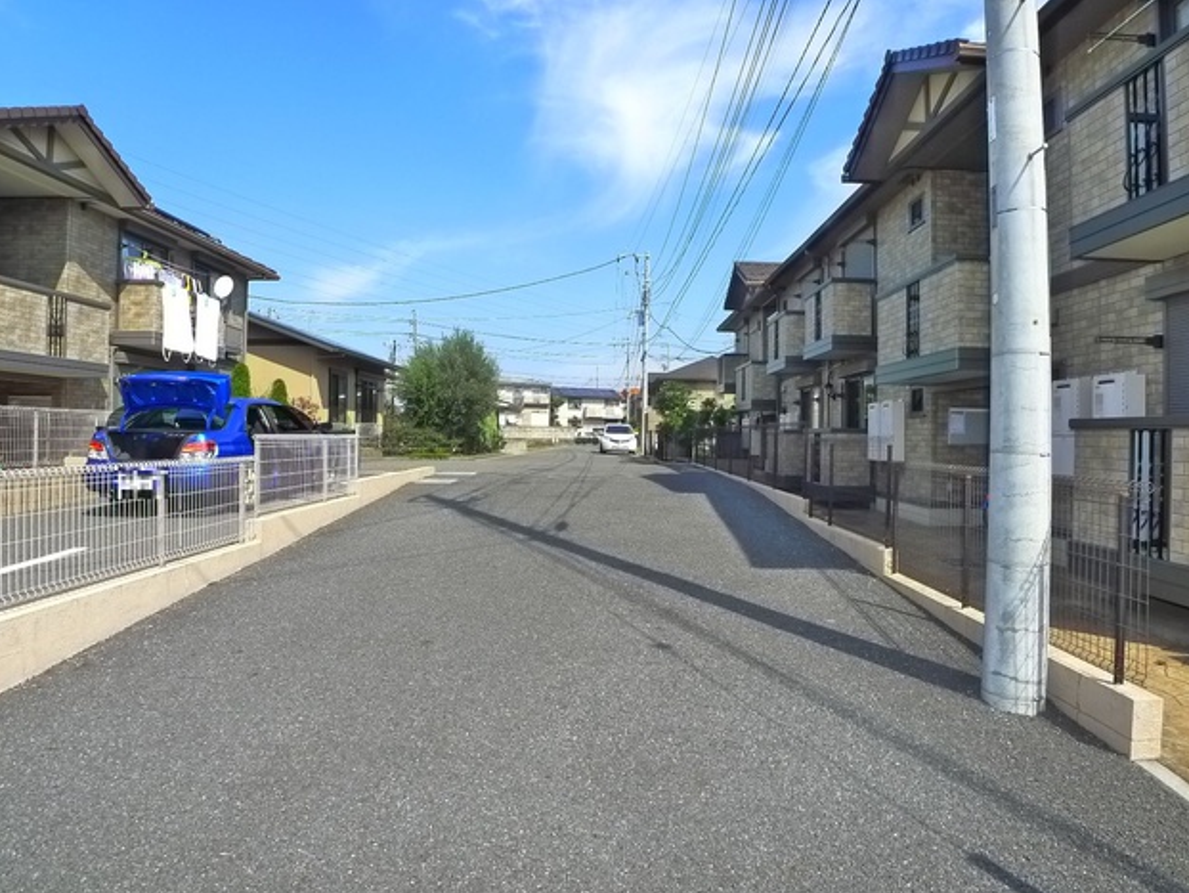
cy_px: 437
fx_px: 928
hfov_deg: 65.2
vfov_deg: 51.4
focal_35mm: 27
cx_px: 637
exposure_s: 1/640
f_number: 4
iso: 400
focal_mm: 5.1
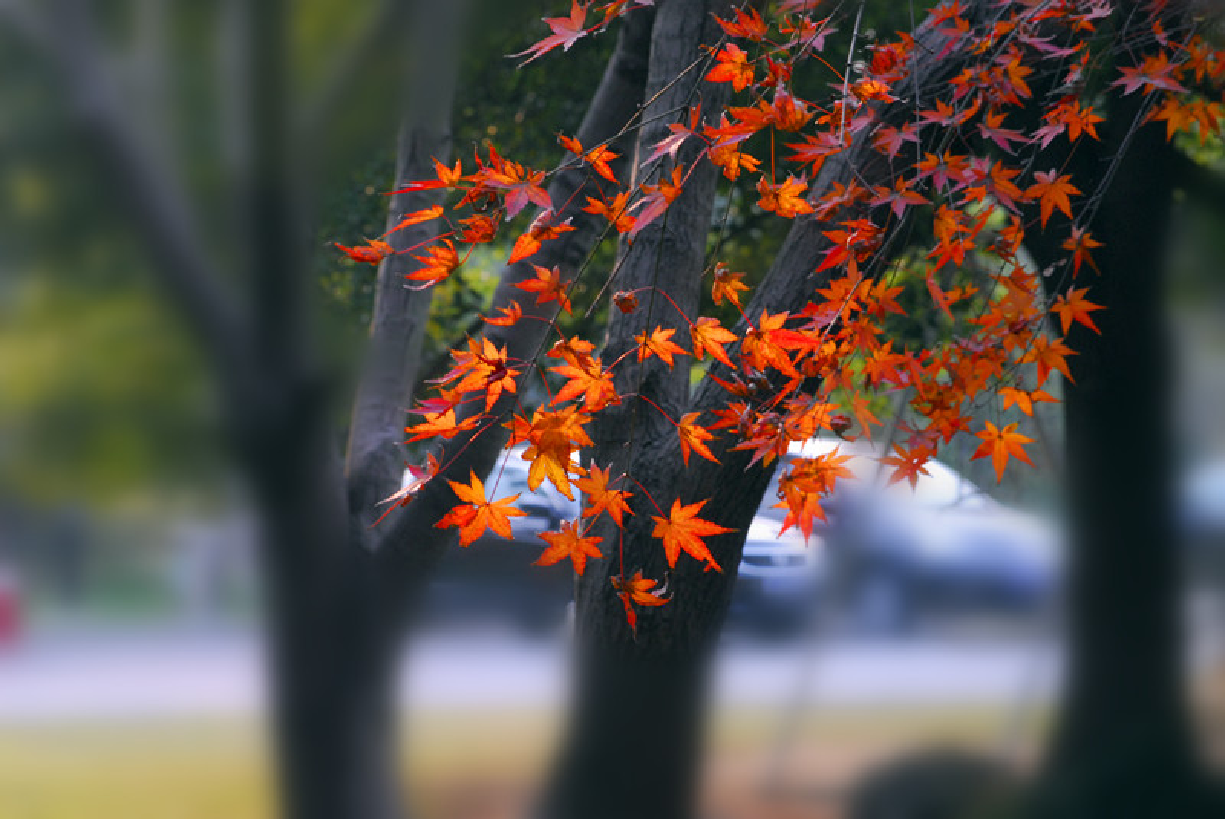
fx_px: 5364
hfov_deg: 13.0
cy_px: 410
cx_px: 612
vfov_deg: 8.7
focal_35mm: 158
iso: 500
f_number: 14
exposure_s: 1/30
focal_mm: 105
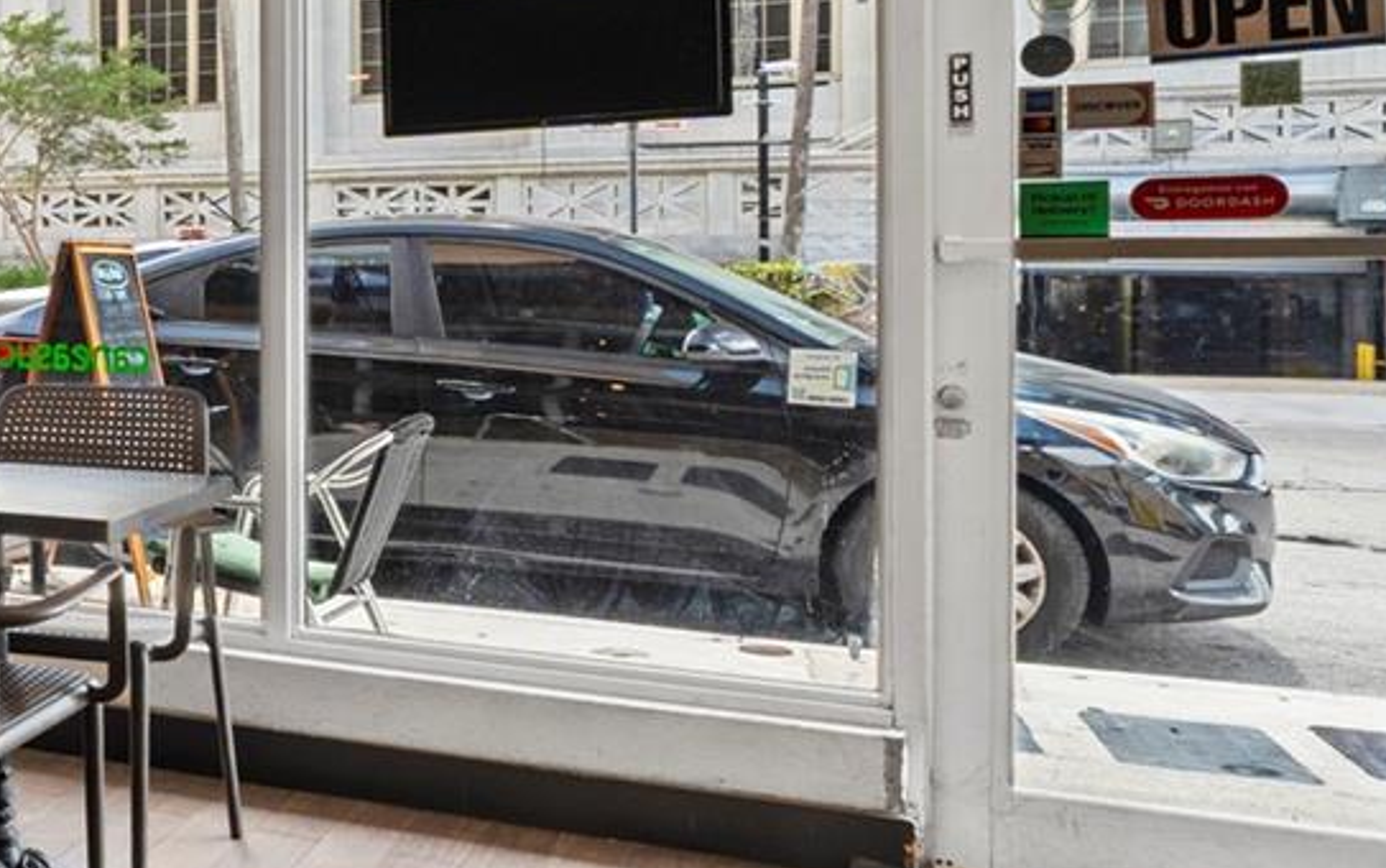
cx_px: -424
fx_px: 1701
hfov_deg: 32.8
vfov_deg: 28.3
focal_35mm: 45
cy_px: 227
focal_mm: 10
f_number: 9
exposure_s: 1.3
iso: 100
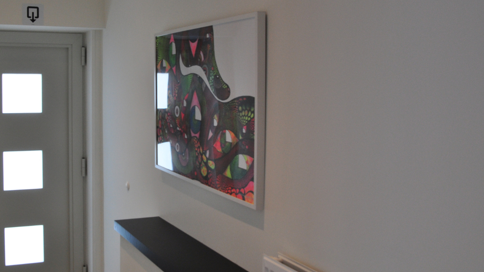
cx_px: 147
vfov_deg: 31.4
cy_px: 116
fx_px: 484
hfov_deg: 51.7
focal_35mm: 38
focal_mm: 17
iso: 400
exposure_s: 1/30
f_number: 9
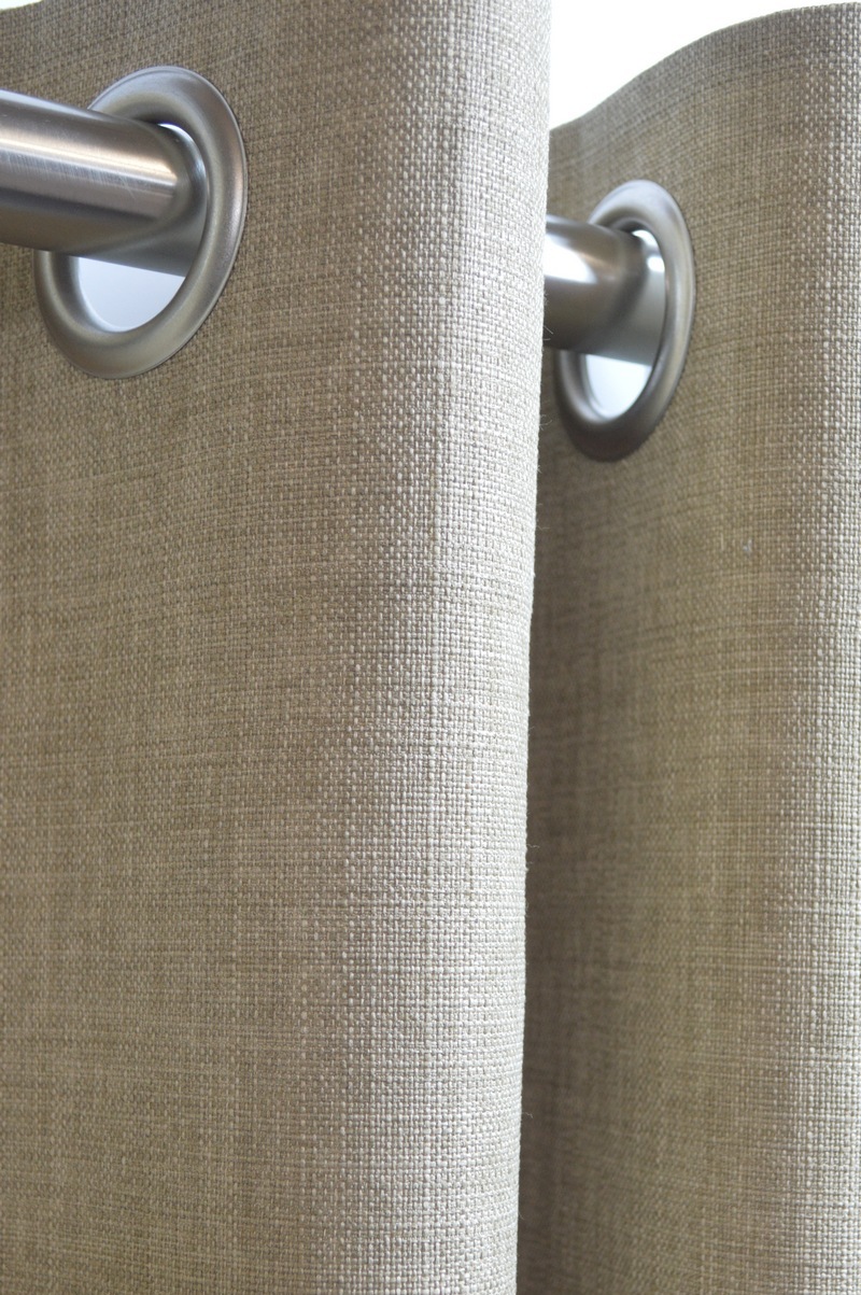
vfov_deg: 45.0
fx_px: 1563
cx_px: 430
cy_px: 648
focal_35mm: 44
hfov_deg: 30.8
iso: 800
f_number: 4.5
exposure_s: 1/50
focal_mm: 29
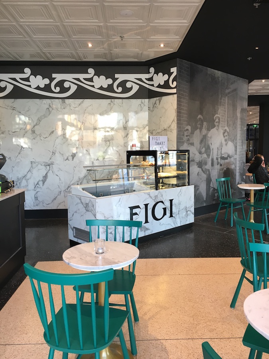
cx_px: 134
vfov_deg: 61.7
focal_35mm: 29
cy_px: 180
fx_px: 300
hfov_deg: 48.2
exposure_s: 1/33
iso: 100
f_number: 2.2
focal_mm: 4.15
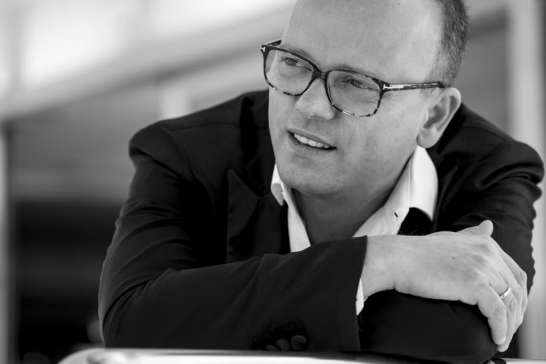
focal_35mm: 146
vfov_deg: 9.4
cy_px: 182
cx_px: 273
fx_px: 2214
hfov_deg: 14.1
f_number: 4
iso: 320
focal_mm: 146
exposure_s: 1/200
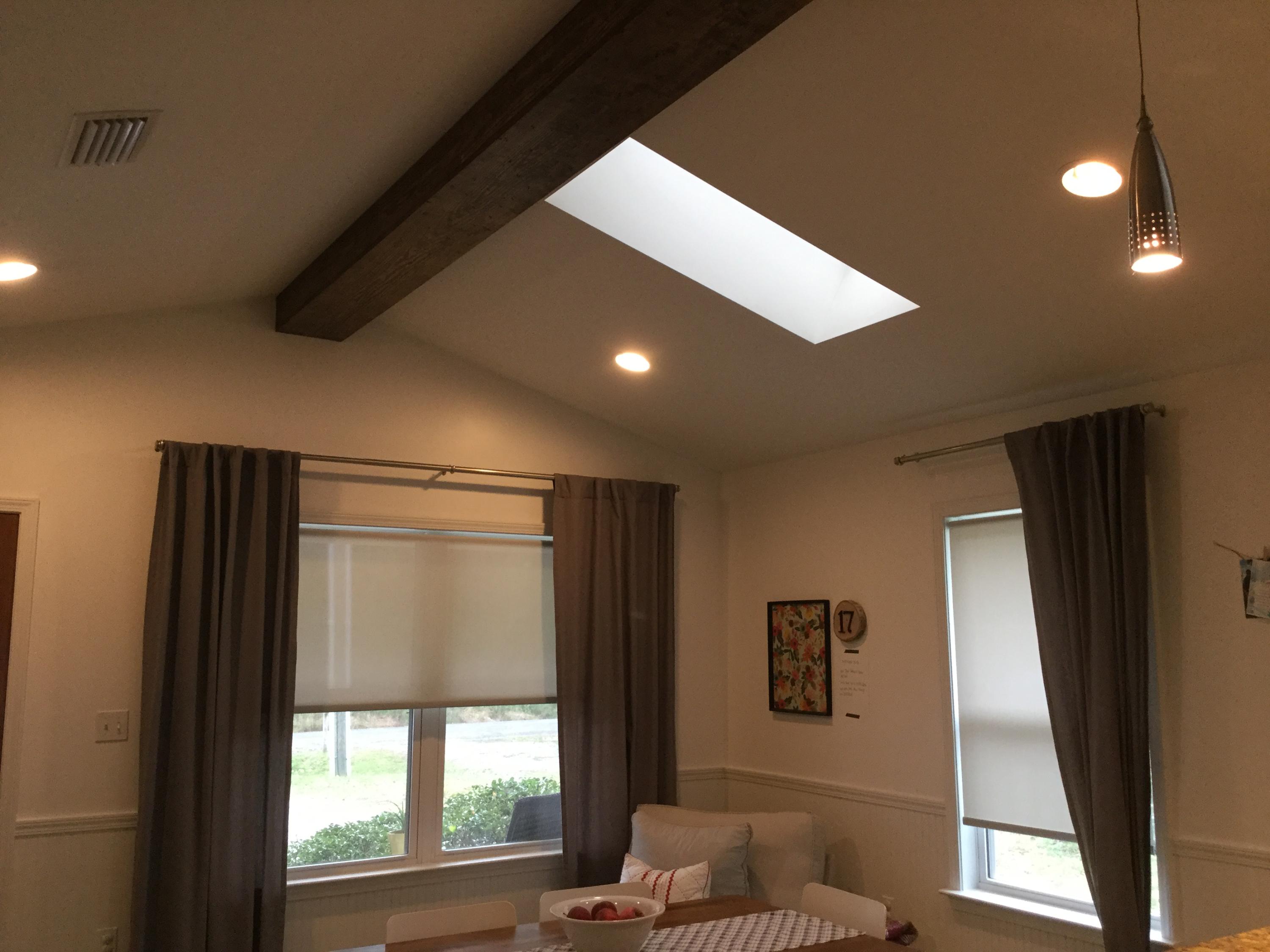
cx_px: 635
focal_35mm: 31
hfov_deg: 58.4
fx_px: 1137
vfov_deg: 45.4
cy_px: 476
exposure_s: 1/30
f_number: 2.4
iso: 80
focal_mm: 3.3
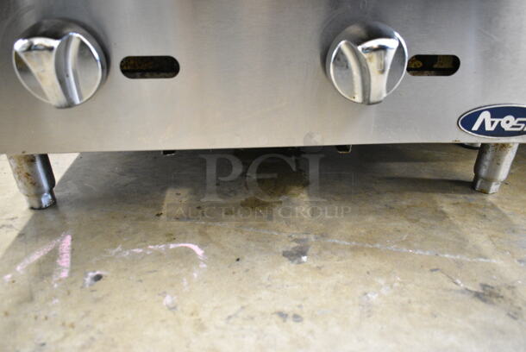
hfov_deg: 67.3
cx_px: 263
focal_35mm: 27
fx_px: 395
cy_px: 176
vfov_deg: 48.0
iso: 3600
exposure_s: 1/30
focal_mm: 18
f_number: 3.5
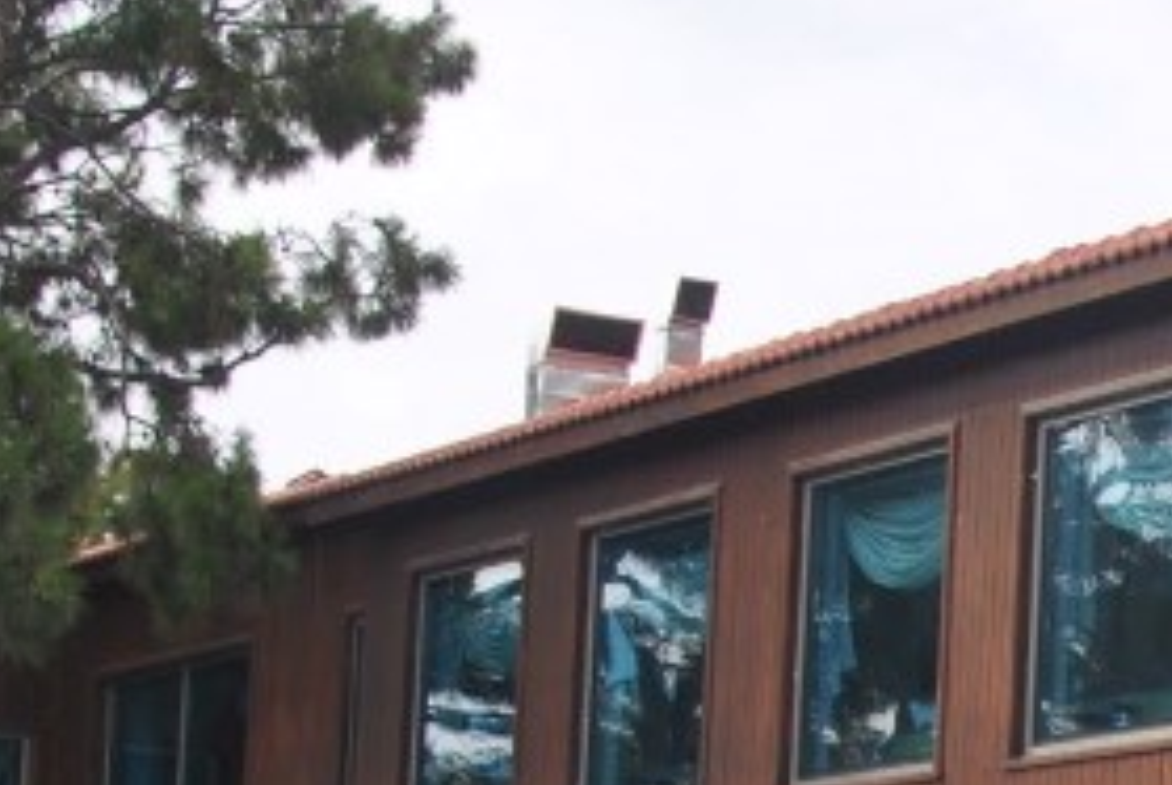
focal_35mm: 148
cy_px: 1108
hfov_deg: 13.3
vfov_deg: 9.1
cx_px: 1569
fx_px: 4826
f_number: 7.1
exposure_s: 1/200
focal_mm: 24
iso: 100
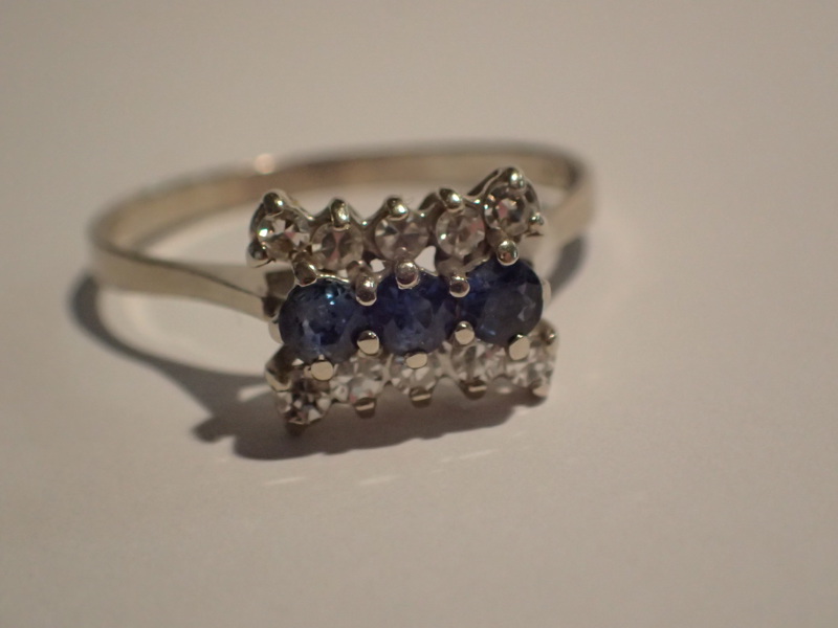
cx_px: 419
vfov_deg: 14.8
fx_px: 2421
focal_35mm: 100
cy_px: 314
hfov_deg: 19.6
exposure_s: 1/125
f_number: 4.9
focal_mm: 18
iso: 800
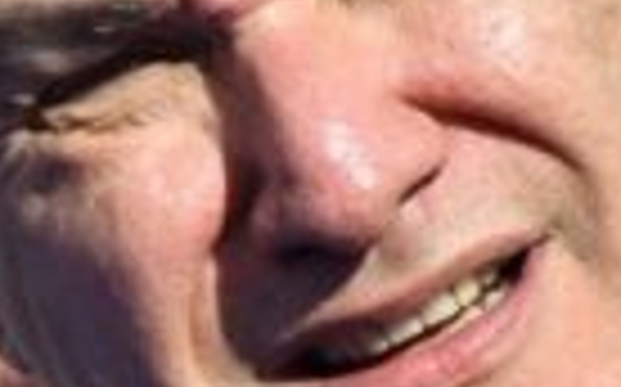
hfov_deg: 1.4
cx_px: 1750
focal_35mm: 1515
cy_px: 360
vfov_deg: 0.9
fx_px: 25619
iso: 320
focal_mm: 200
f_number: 5.6
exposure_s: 1/2000
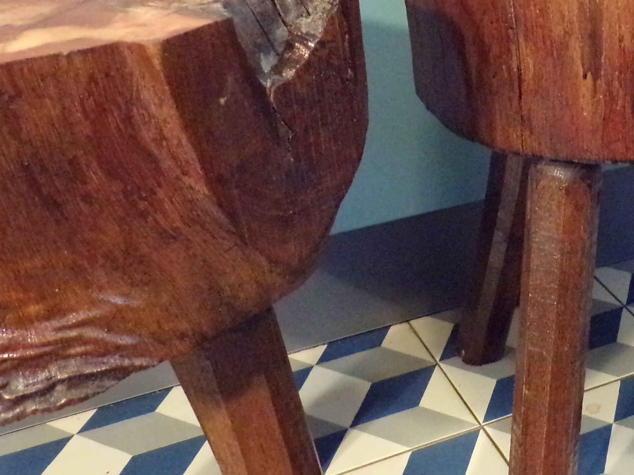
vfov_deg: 25.2
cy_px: 246
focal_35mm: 58
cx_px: 615
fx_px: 1062
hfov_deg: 31.1
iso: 800
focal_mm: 4.3
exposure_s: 1/13
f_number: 3
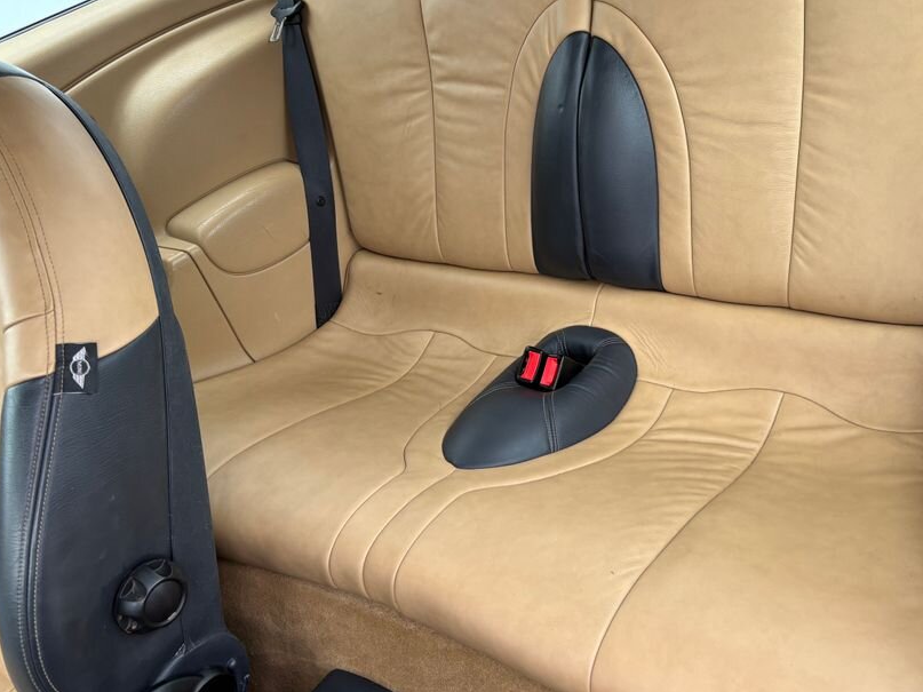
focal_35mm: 33
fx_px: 880
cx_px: 575
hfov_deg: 54.7
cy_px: 310
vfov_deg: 42.9
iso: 80
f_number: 1.6
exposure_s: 1/122
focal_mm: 5.96
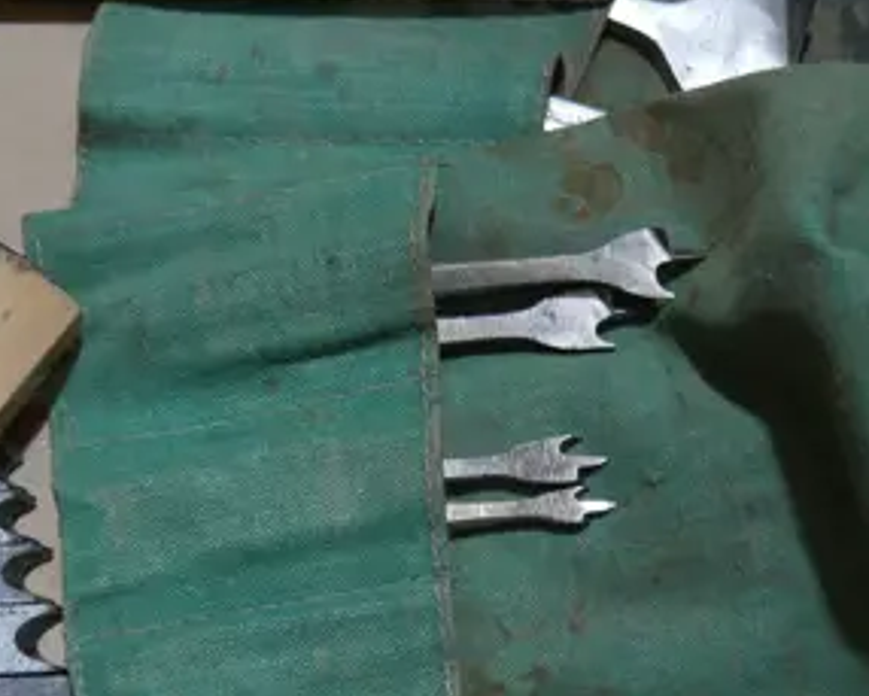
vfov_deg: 13.7
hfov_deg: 17.1
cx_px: 286
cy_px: 138
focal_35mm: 112
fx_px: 2882
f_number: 3.6
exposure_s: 1/125
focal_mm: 16
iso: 200
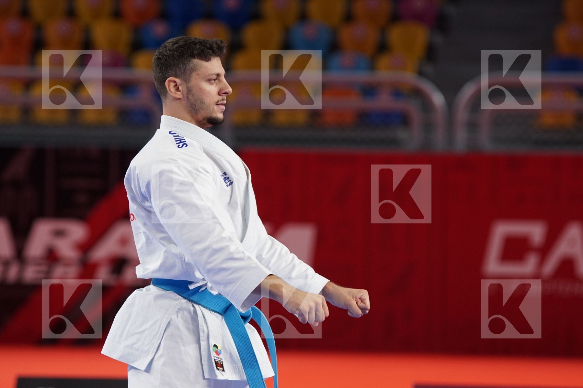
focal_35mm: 270
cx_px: 292
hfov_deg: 7.6
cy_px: 194
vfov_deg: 5.1
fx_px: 4372
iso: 800
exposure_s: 1/400
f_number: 3.2
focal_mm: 180
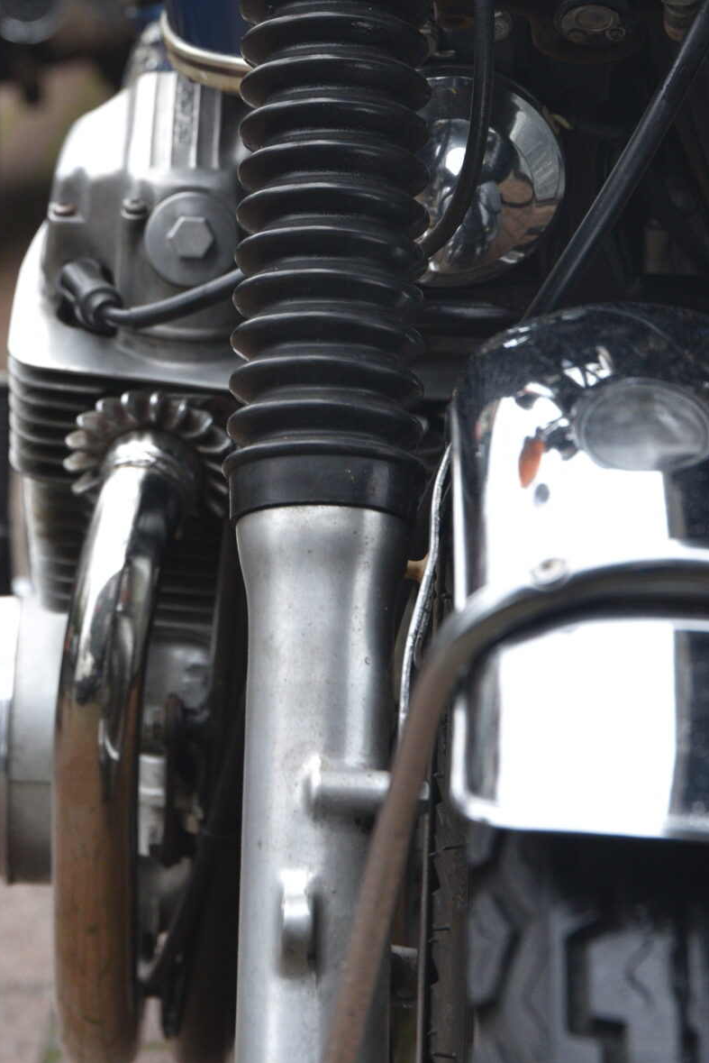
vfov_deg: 13.3
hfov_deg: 9.0
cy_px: 21
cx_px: 227
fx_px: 4486
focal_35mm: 152
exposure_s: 1/125
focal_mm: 70
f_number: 5.6
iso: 1000
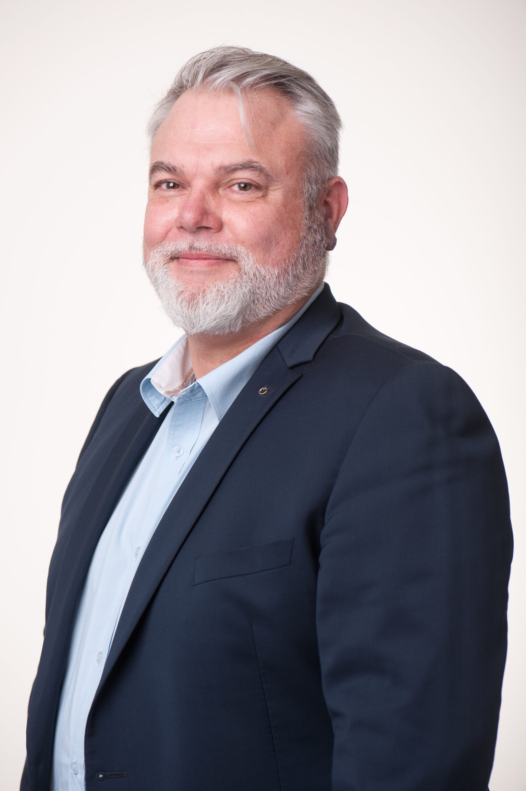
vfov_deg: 19.5
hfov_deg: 13.0
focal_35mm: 105
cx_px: 263
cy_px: 396
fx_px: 2305
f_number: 7.1
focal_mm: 105
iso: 160
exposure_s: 1/200
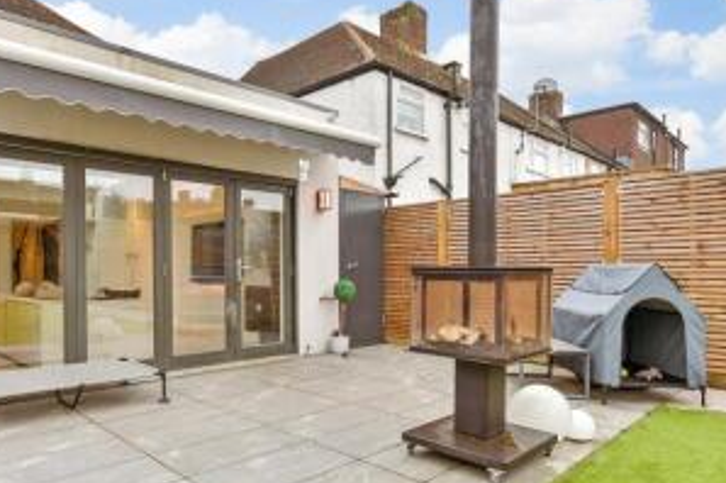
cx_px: 314
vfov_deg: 52.9
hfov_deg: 73.4
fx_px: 483
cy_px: 272
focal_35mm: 24
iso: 160
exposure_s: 1/25
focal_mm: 10
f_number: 8
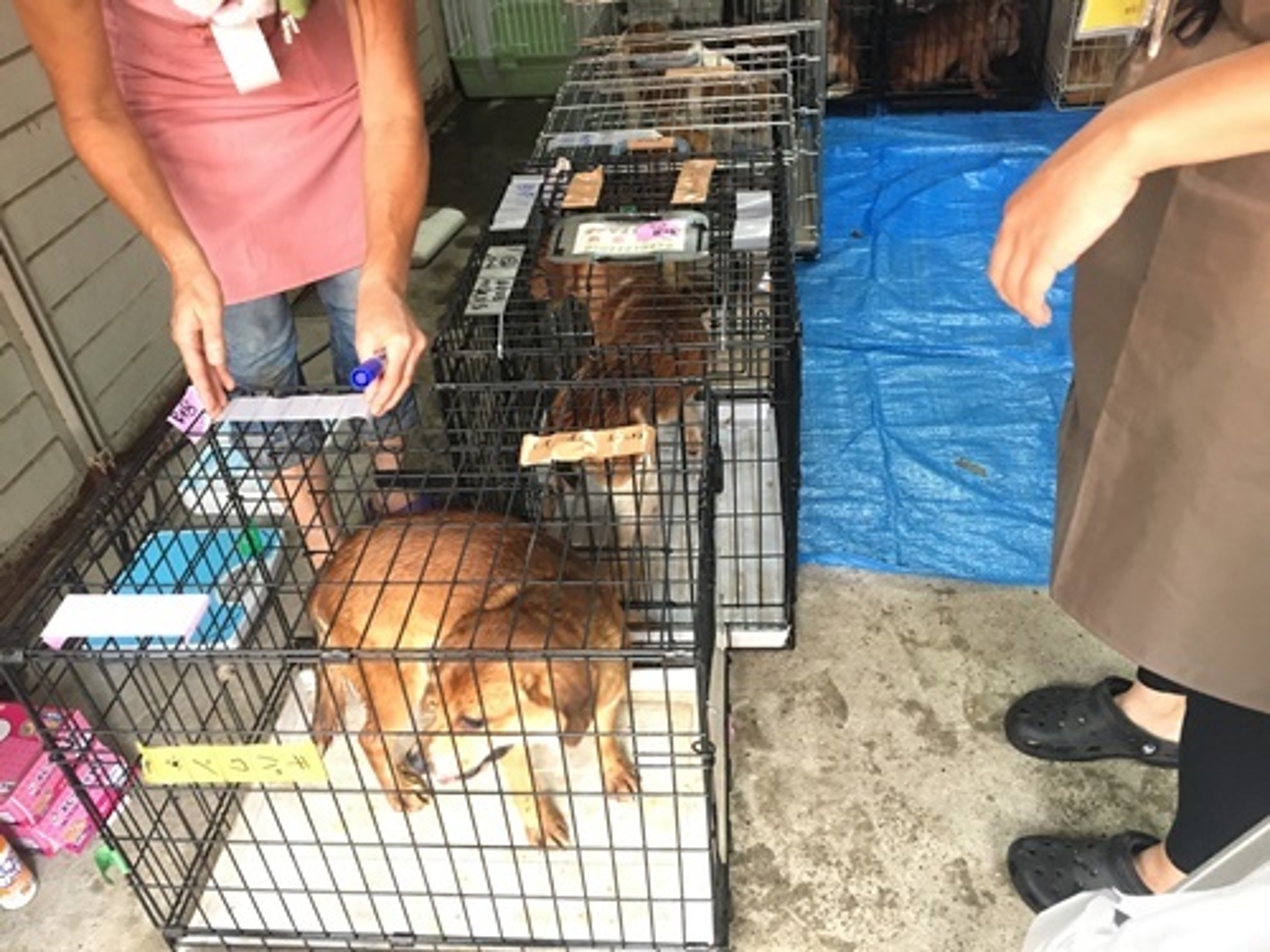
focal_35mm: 29
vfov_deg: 48.2
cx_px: 635
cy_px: 476
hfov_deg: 61.7
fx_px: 1064
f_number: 2.2
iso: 200
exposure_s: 1/24
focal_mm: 4.15
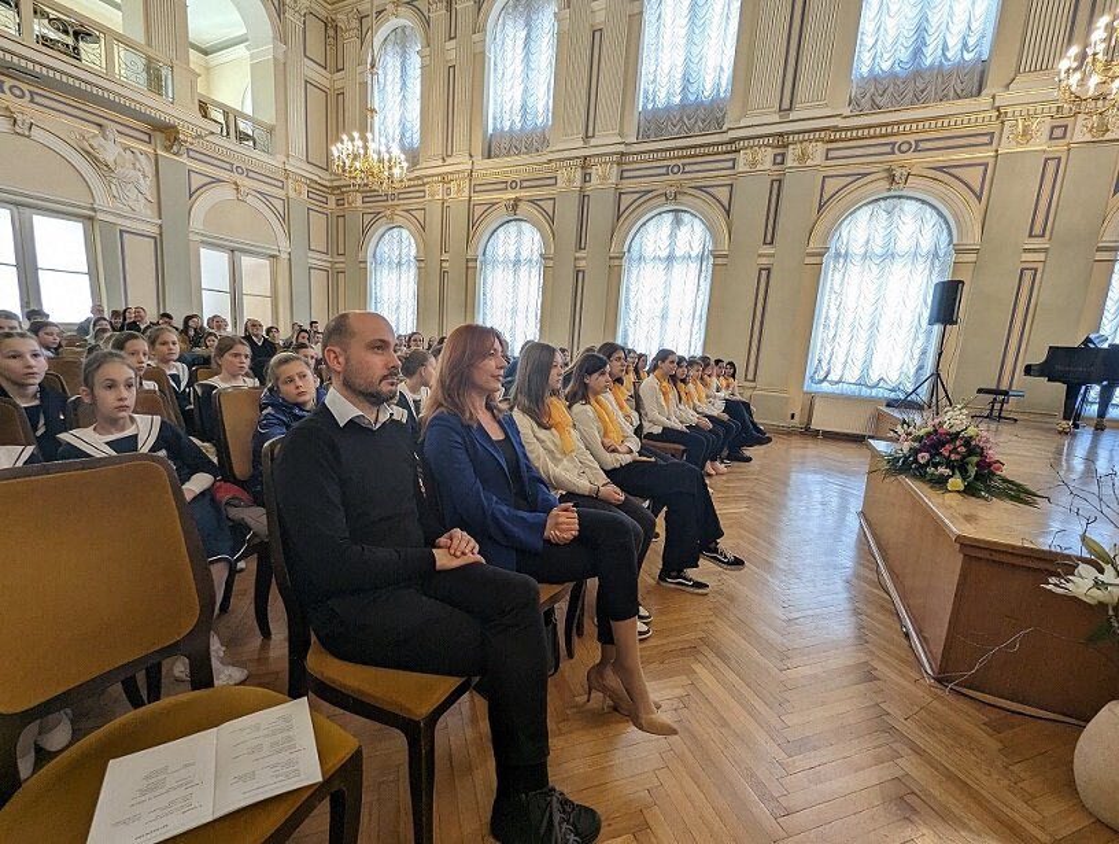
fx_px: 421
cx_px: 560
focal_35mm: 13
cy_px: 422
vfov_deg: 90.1
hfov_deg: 106.1
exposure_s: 1/23.8
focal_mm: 1.95
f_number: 2.2
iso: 46
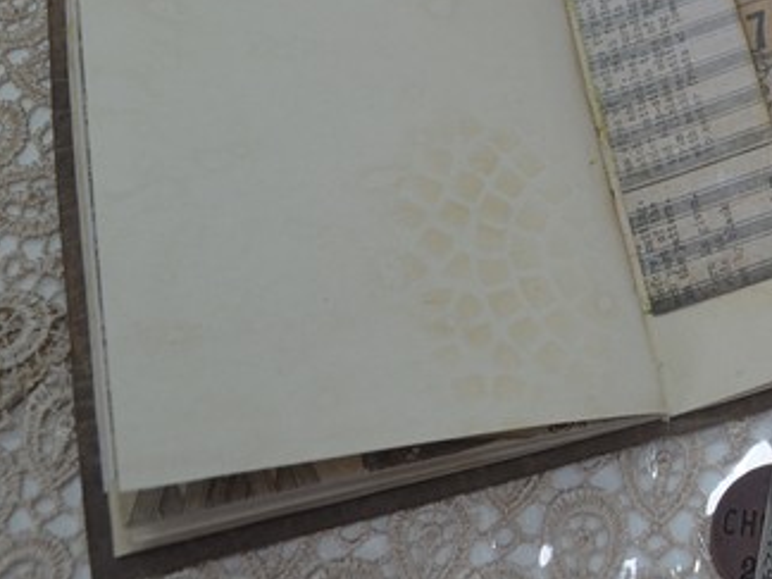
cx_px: 927
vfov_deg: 20.2
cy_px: 33
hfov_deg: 24.8
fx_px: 1583
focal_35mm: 71
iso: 250
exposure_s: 1/60
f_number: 8
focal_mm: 20
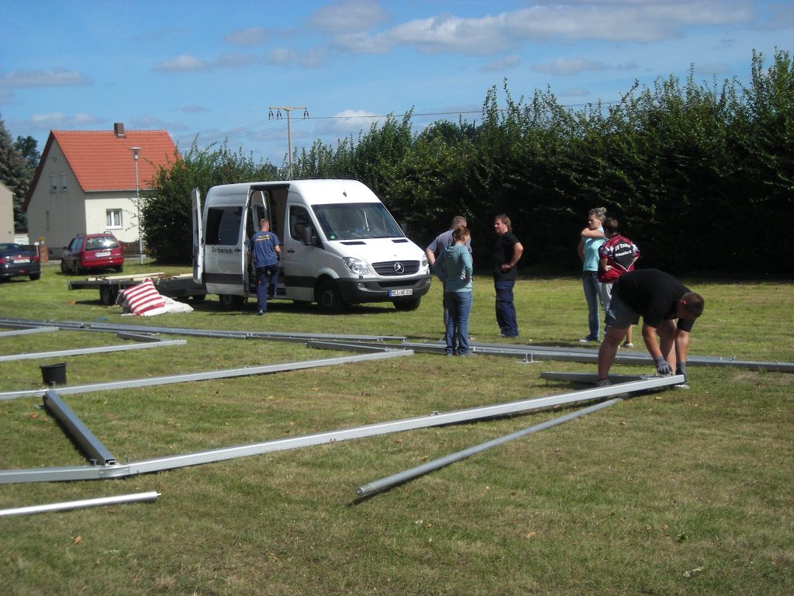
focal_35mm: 65
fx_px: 1491
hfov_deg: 29.8
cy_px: 298
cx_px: 397
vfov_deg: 22.6
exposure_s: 1/209
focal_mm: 10.8
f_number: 7.7
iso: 50
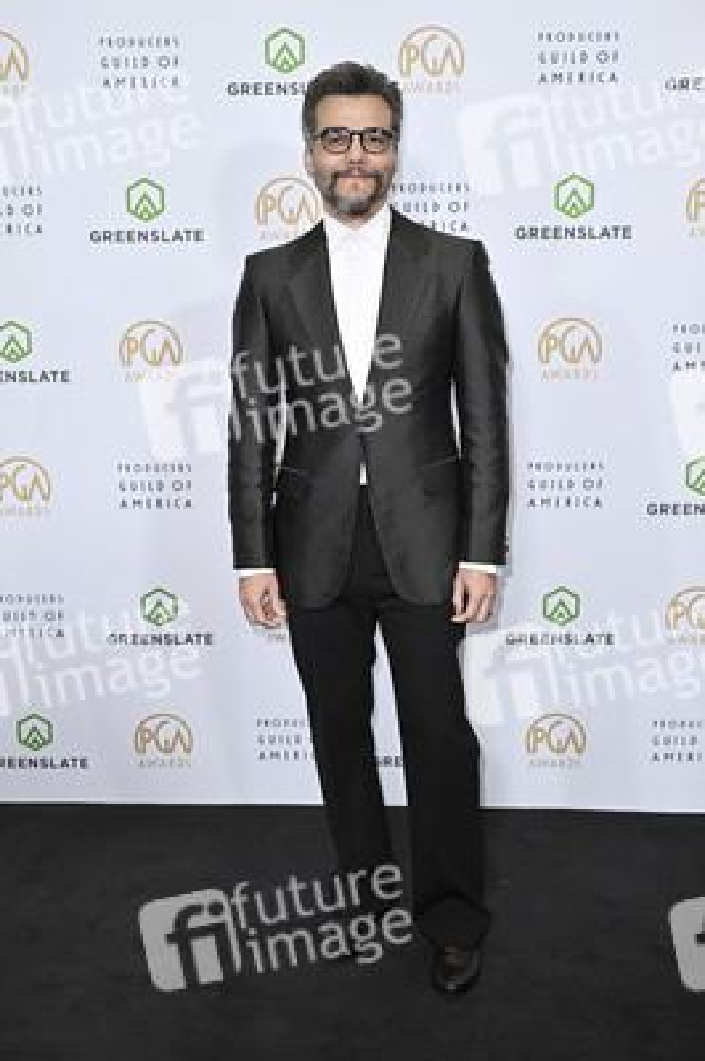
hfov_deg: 31.8
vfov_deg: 46.4
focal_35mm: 42
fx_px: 1236
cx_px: 352
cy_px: 530
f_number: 5.6
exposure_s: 1/320
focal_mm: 42
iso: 2000
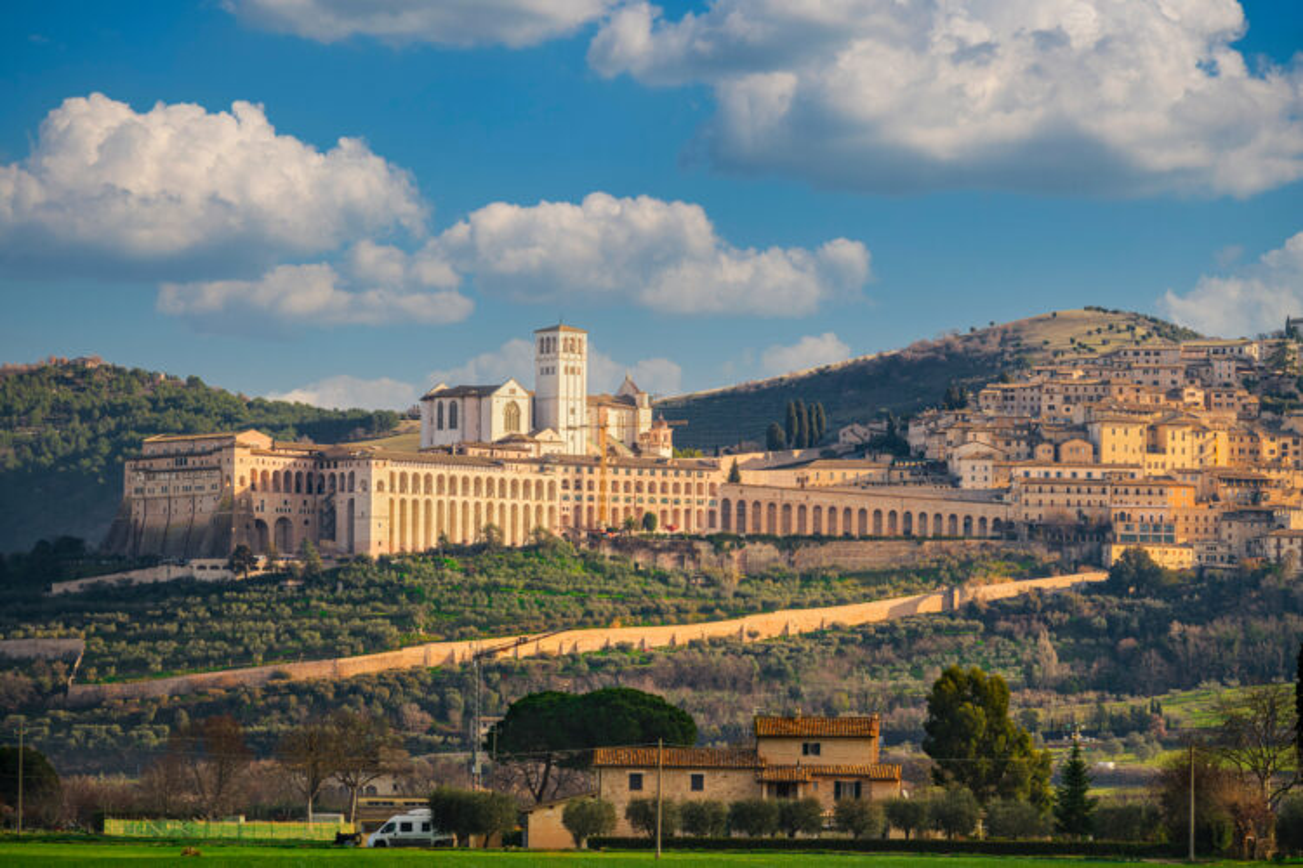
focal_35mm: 200
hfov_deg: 10.3
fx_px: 7238
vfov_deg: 6.9
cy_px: 434
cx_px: 652
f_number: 11
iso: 64
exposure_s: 1/13
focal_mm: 200
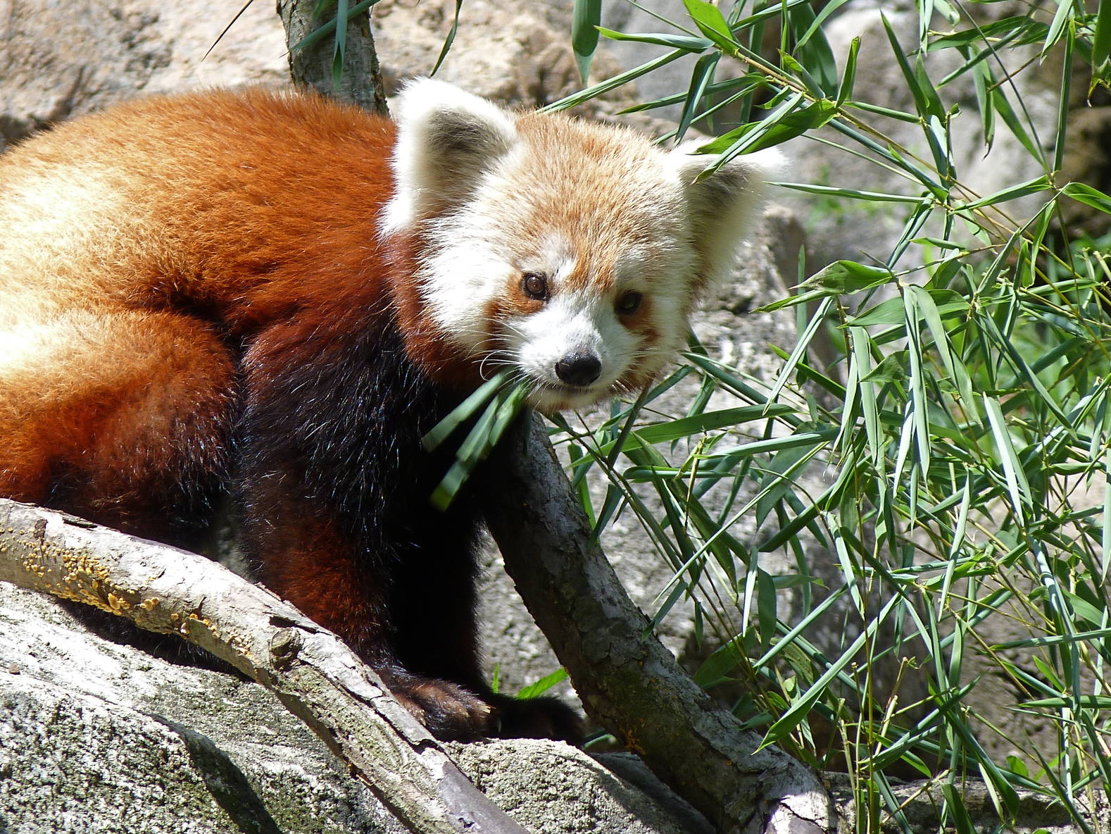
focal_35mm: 800
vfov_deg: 1.9
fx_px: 25680
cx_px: 558
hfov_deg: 2.5
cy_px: 418
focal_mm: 108
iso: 80
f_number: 5.2
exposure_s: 1/125
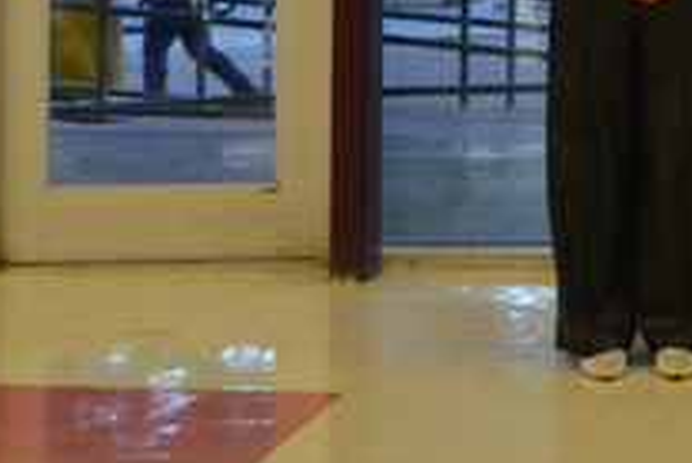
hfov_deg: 14.4
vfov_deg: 9.9
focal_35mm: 133
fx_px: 2558
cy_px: -335
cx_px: 1021
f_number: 3.5
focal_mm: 18
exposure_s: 1/60
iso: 500
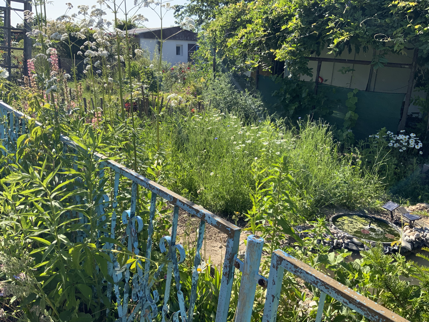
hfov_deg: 61.7
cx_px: 214
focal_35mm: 29
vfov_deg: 48.2
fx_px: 359
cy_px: 161
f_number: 1.8
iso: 16
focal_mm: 3
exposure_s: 1/816
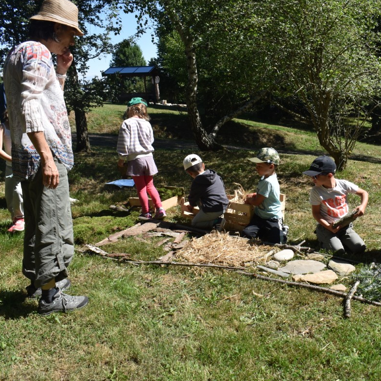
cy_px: 192
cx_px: 242
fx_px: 486
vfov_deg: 42.8
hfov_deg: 42.5
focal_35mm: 39
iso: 280
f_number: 8
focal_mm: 20
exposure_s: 1/250
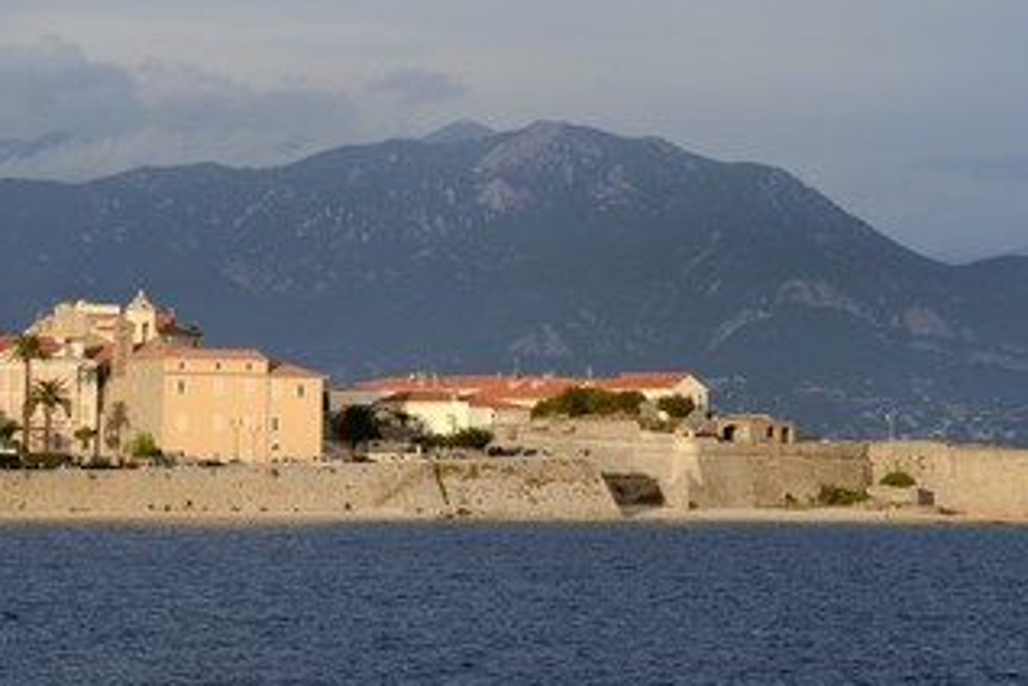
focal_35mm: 185
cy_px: 282
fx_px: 5282
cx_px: 520
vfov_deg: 7.4
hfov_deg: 11.1
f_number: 10
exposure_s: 1/250
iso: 400
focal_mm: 140
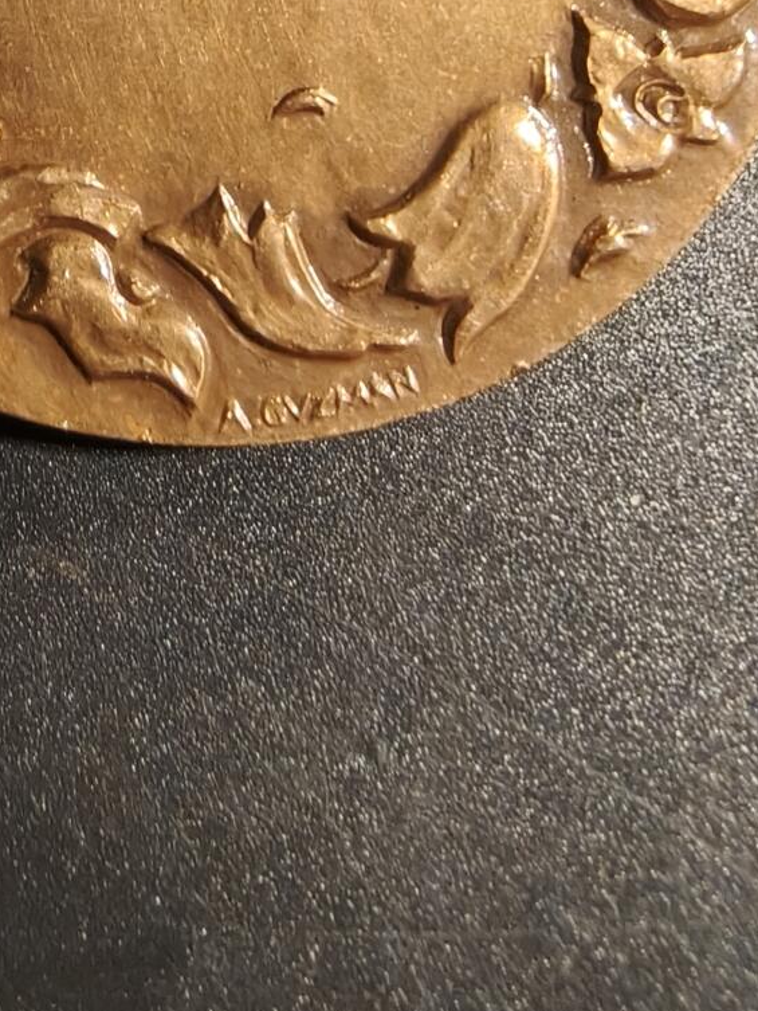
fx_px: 1605
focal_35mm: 55
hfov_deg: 26.2
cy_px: 91
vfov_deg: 33.0
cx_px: 189
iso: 160
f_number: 2
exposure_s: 1/100
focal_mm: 2.32
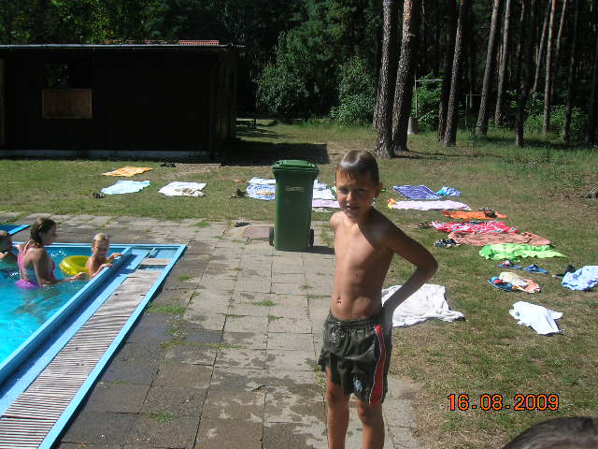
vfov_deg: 41.8
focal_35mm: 34
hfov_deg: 54.0
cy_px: 224
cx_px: 299
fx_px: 587
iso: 50
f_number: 4.9
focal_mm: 5.7
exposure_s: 1/390
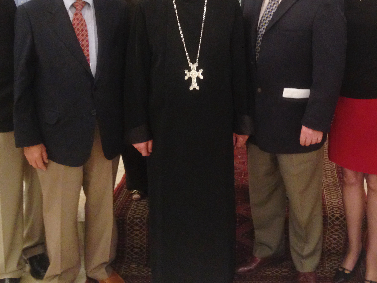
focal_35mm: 55
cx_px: 247
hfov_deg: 34.6
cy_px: 61
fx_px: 599
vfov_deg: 26.1
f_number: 2.4
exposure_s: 1/20
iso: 320
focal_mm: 4.12
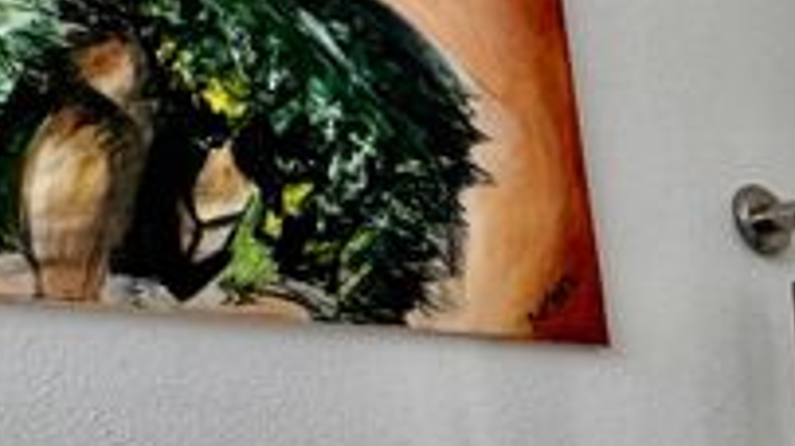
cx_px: 1318
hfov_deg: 24.6
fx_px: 1117
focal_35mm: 53
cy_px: 626
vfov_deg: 20.1
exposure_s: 1/99
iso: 125
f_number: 2.2
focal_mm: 2.22
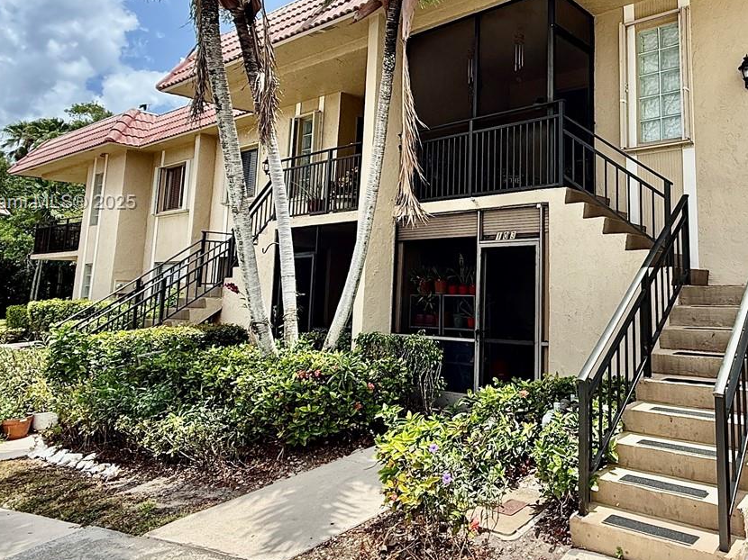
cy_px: 203
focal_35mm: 27
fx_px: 583
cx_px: 569
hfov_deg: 61.4
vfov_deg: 50.7
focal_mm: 2.22
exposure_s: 1/853
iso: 50
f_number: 2.2
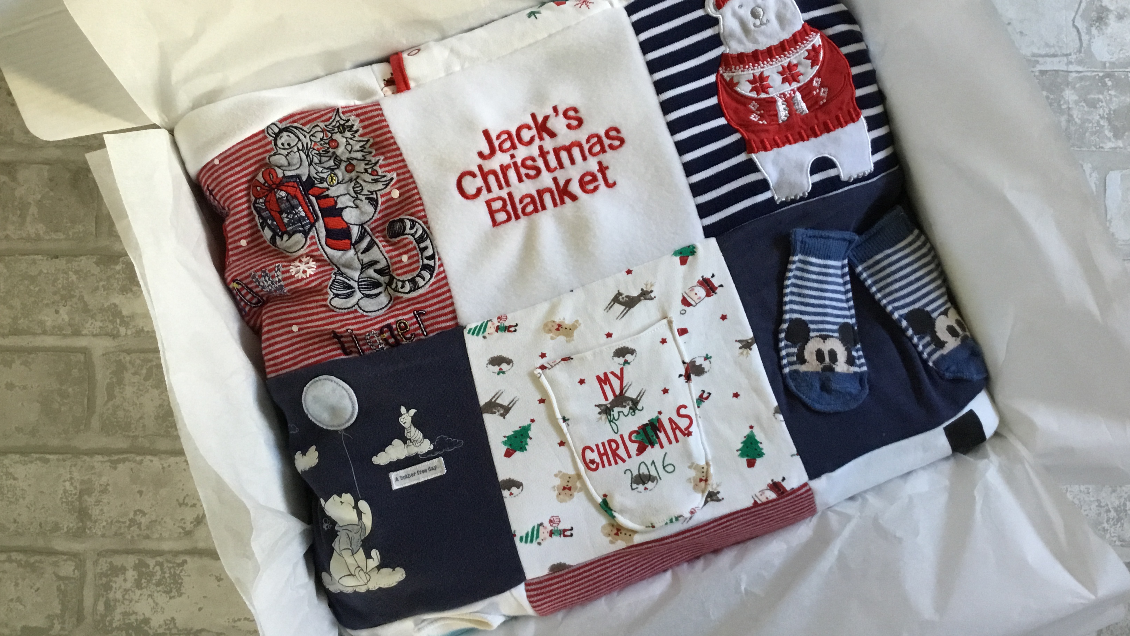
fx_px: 1019
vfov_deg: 34.6
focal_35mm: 34
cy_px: 261
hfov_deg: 58.0
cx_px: 565
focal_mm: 3.3
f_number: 2.4
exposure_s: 1/33
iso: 160
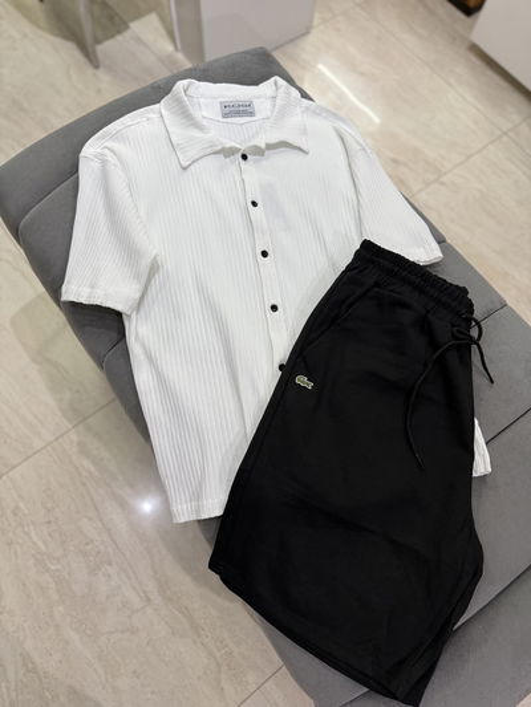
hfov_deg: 56.8
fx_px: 491
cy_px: 354
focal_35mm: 24
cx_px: 266
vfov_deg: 71.6
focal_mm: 6.76
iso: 200
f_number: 1.78
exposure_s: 1/100
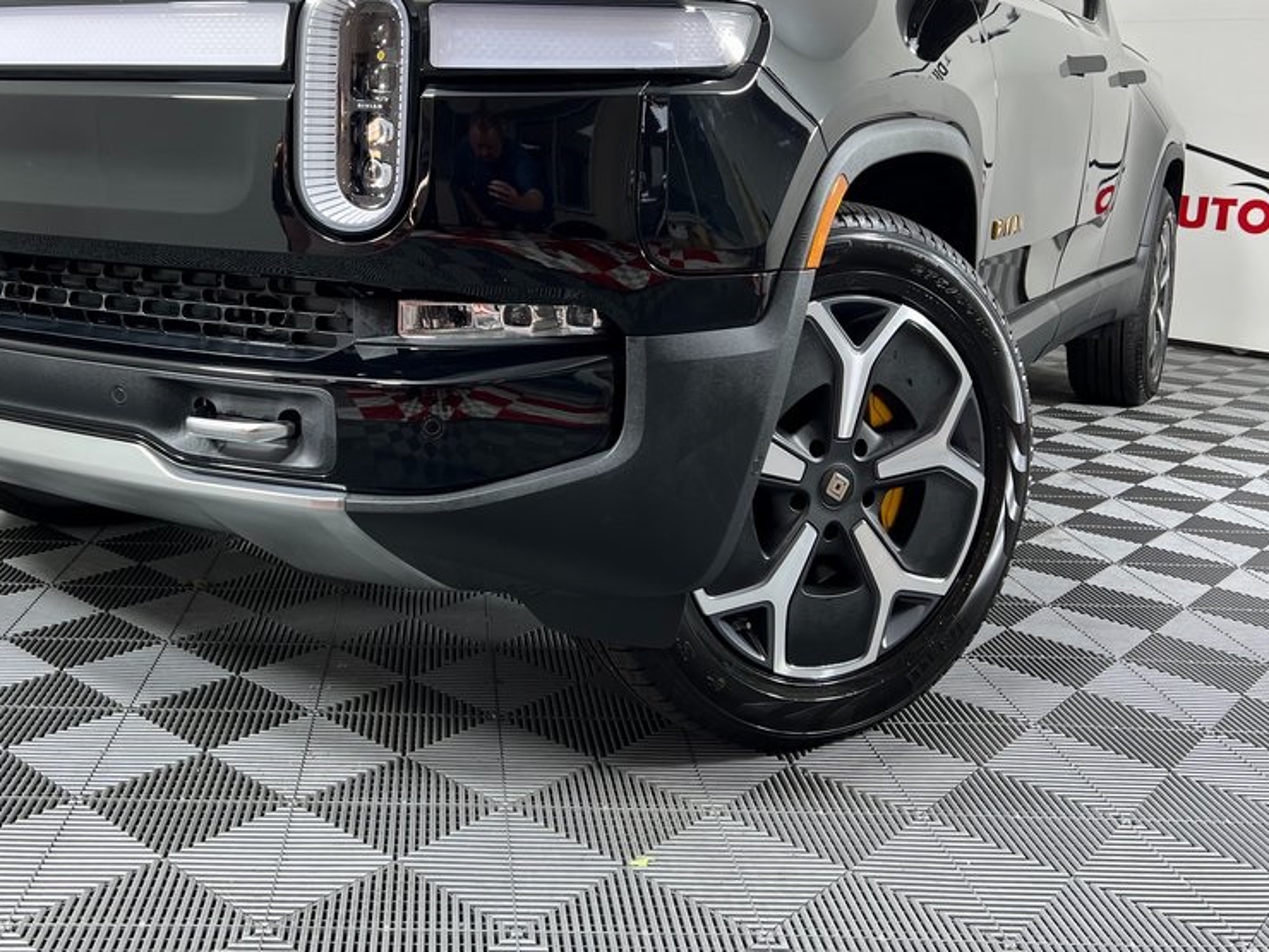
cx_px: 511
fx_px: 1320
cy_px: 322
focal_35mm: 36
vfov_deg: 39.2
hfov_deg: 51.0
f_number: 1.5
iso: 50
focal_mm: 5.7
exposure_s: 1/120
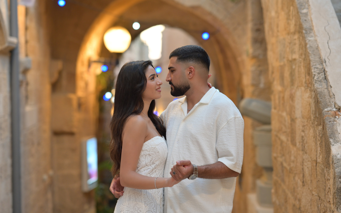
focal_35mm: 87
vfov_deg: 15.0
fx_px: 809
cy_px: 104
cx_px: 170
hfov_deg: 23.8
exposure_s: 1/250
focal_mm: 85
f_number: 2.5
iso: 800
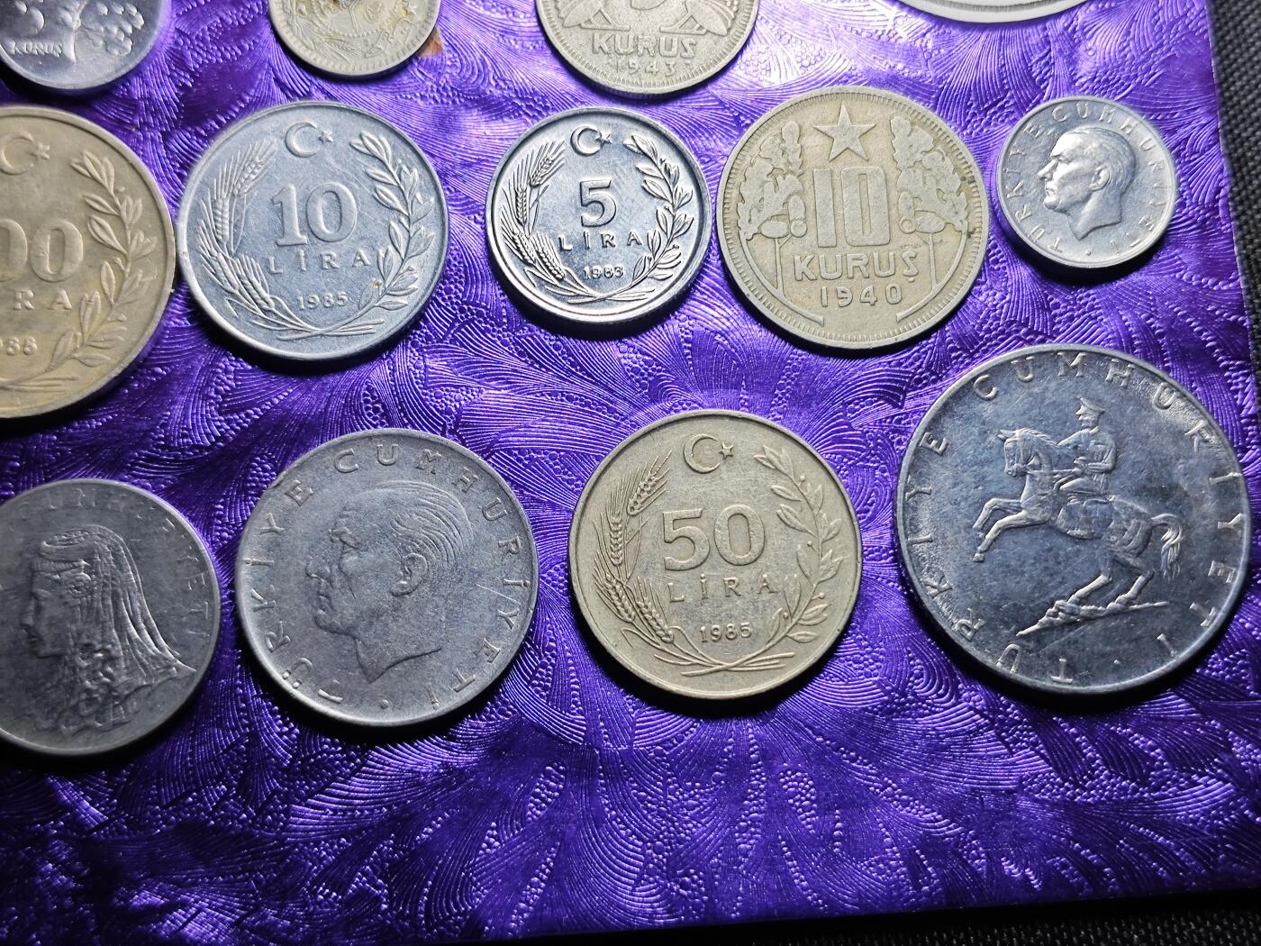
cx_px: 630
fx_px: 1785
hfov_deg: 38.9
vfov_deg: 29.7
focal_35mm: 49
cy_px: 473
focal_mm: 5.84
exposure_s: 1/127
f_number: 1.6
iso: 50
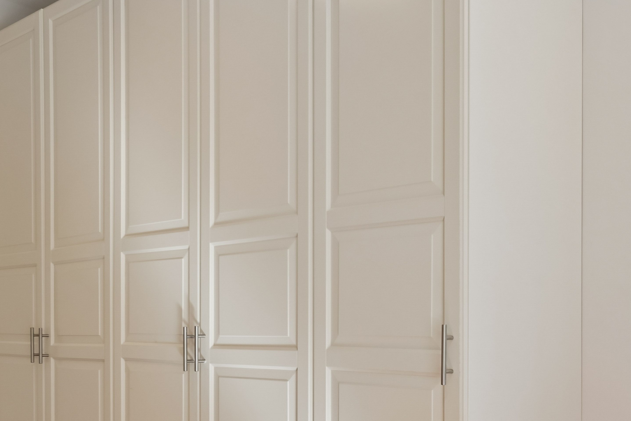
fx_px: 684
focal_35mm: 39
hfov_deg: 48.1
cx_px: 457
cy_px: 339
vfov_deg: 33.2
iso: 400
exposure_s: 1/40
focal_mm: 16
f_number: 8
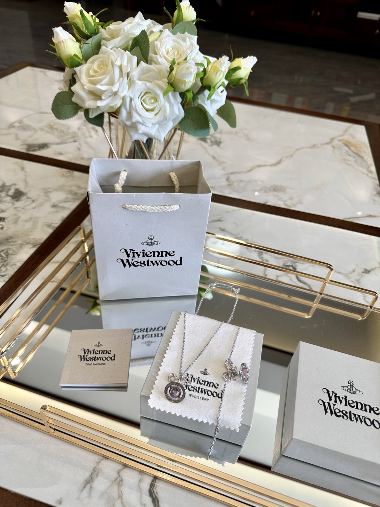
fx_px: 351
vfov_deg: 71.6
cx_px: 190
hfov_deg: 56.8
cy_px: 254
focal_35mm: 24
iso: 50
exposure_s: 1/110
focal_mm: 6.86
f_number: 1.78
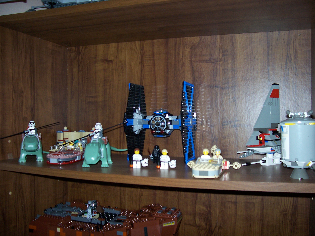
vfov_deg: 41.8
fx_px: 309
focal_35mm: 34
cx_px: 158
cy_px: 118
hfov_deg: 54.0
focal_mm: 5.6
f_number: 2.7
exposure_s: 1/60
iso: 125
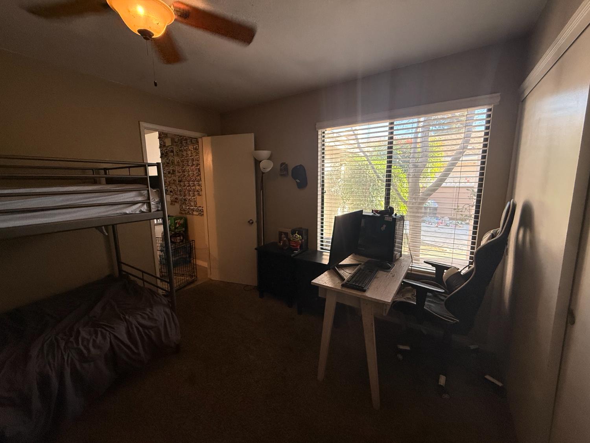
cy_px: 222
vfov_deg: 85.7
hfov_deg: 102.1
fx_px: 239
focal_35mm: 14
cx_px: 295
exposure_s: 1/120
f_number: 2.2
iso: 250
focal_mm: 2.22
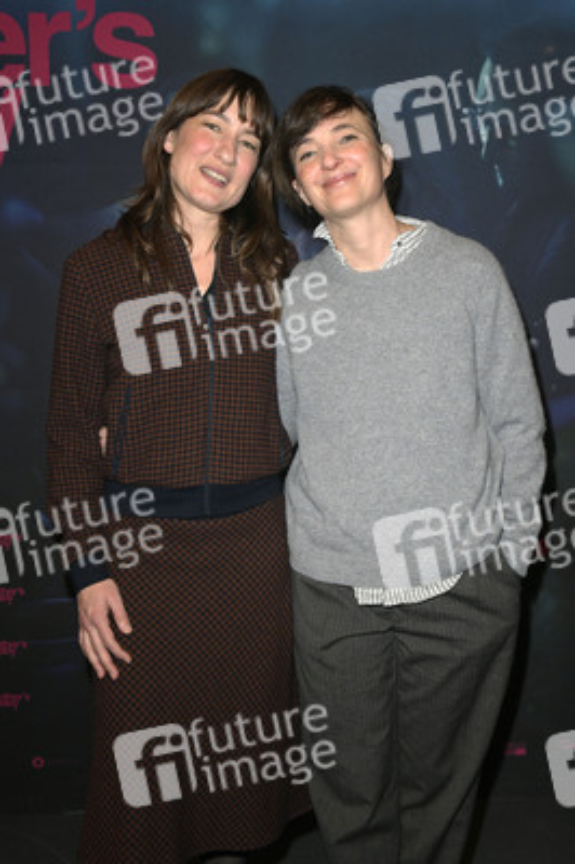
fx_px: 912
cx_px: 288
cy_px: 432
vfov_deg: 50.7
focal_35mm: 38
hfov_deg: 35.0
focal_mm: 38
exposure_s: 1/250
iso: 1600
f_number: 6.3
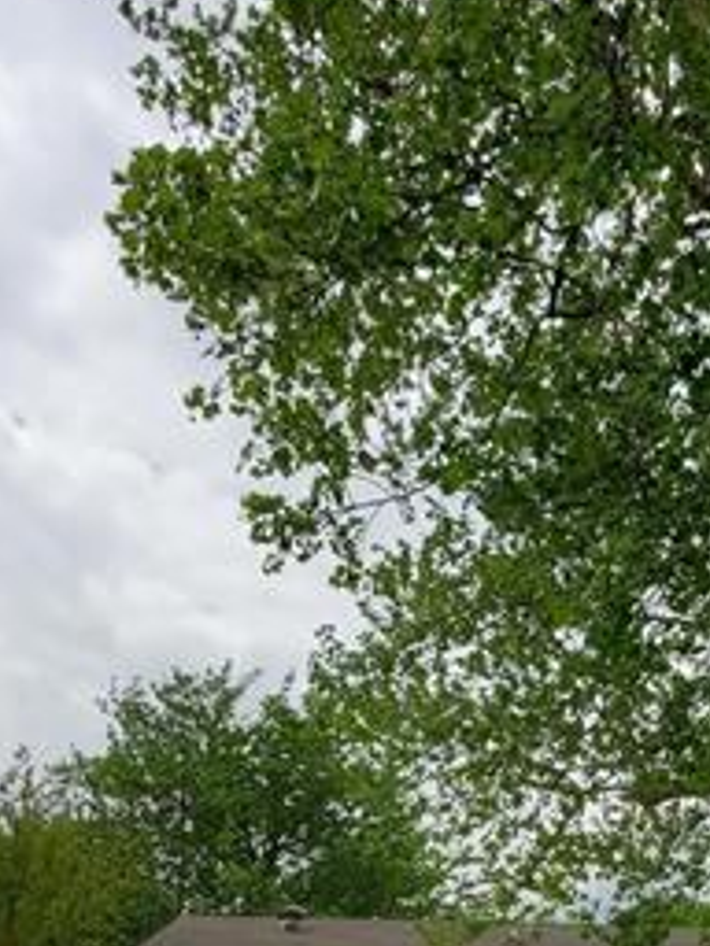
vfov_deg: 40.1
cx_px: 610
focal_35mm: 39
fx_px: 1067
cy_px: 1009
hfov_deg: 35.1
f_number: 2.2
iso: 50
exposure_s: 1/1849
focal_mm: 1.8
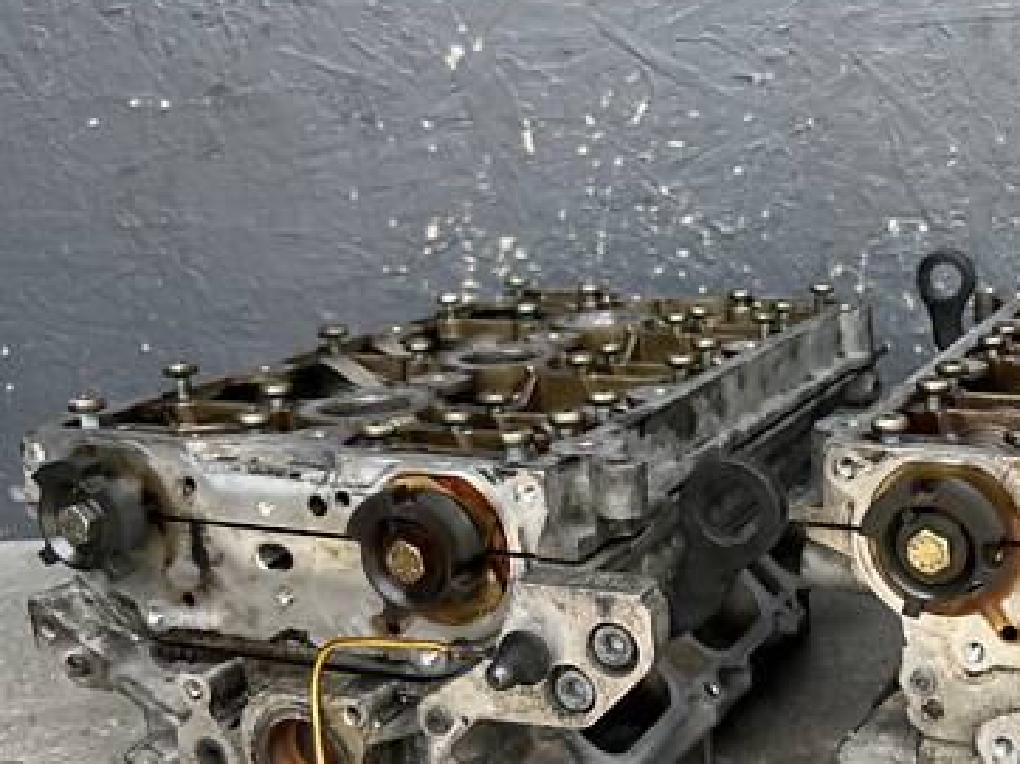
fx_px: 1355
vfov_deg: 31.4
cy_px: 457
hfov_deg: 39.9
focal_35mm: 46
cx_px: 789
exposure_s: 1/283
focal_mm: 5.1
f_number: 1.6
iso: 40
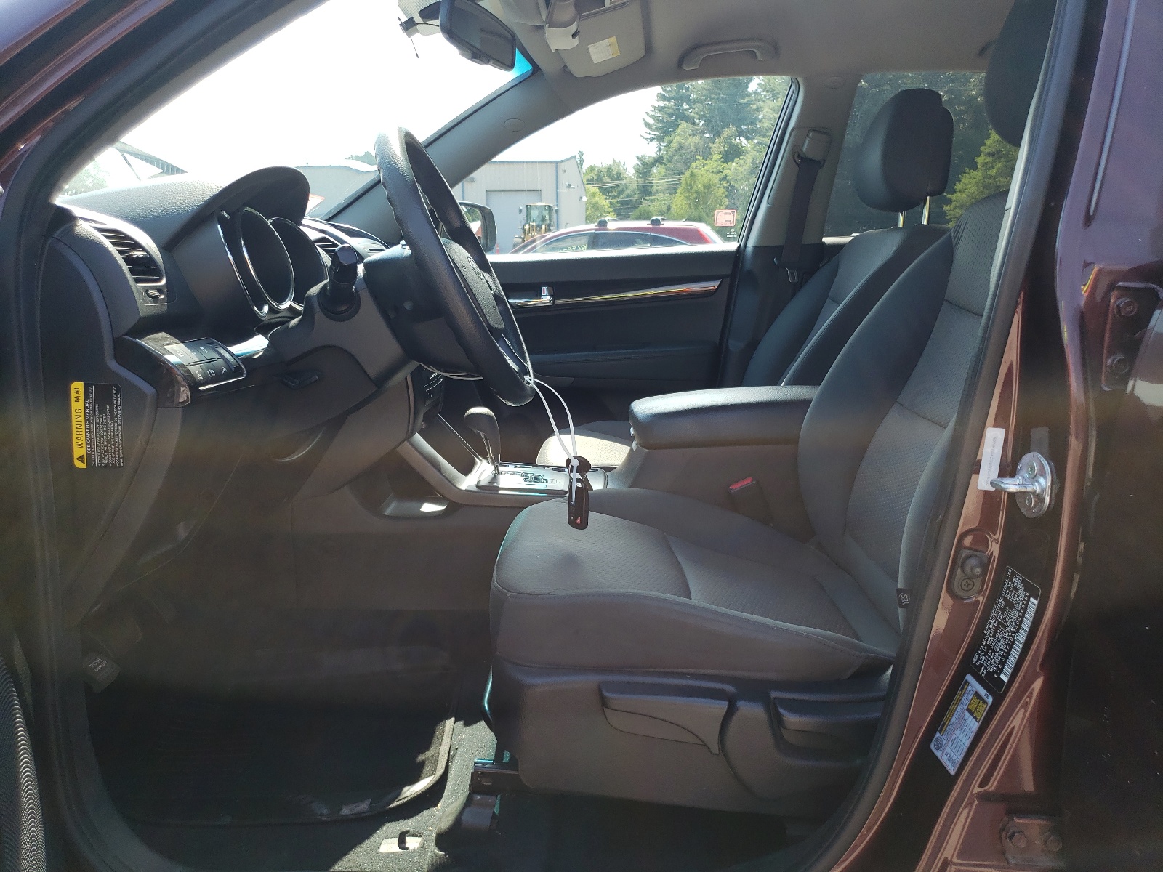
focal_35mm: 26
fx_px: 874
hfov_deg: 67.3
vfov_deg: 53.1
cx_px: 582
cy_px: 436
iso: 50
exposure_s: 1/526
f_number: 1.5
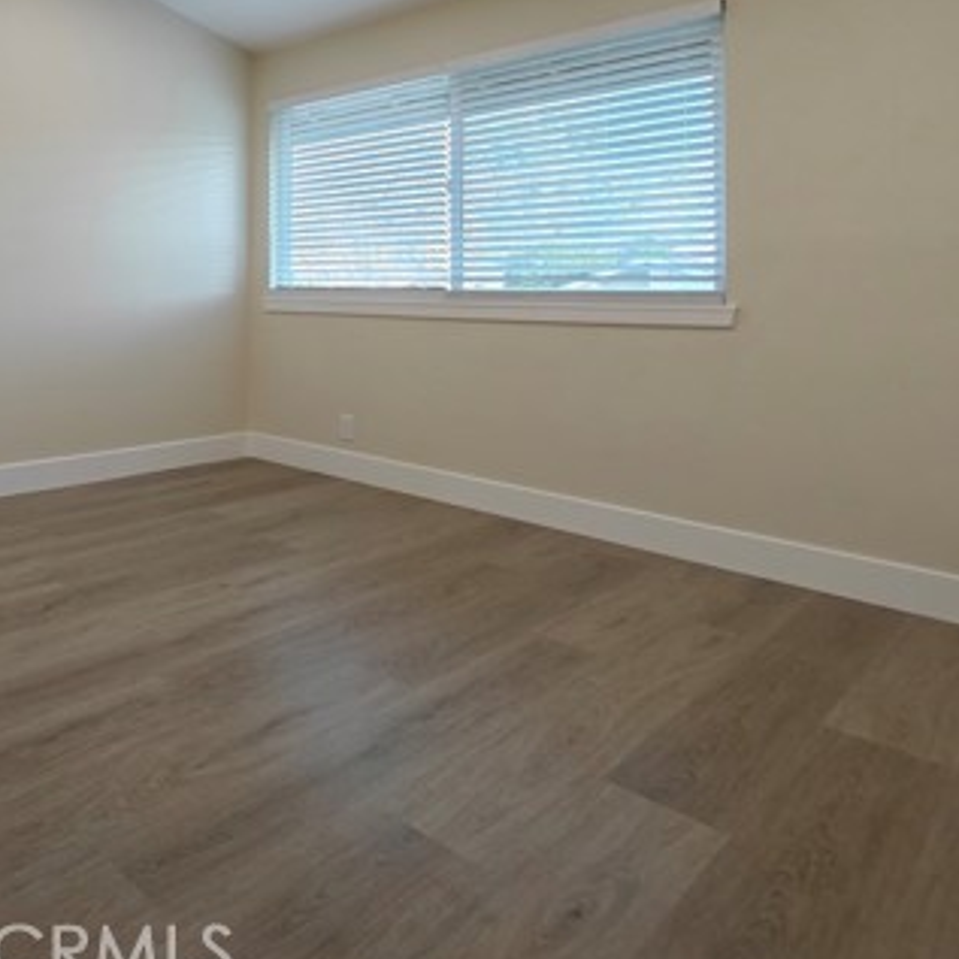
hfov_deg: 57.9
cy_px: 269
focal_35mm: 25
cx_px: 185
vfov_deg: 60.3
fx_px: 784
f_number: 2.2
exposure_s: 1/60
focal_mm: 2.59
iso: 80
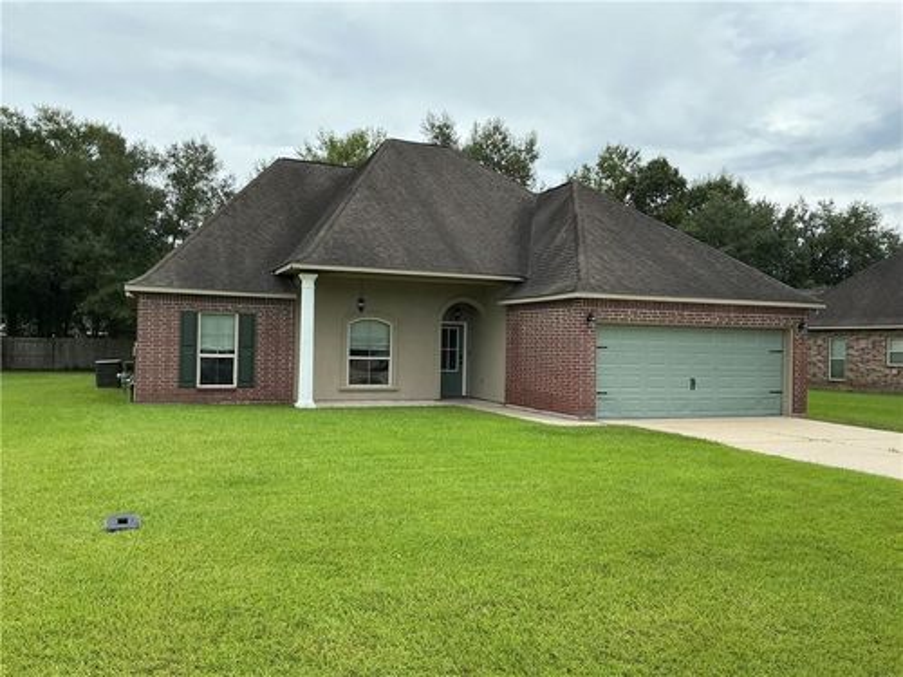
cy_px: 338
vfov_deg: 48.2
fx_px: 756
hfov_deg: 61.7
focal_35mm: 29
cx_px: 452
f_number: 1.8
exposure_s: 1/1311
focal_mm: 3
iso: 25
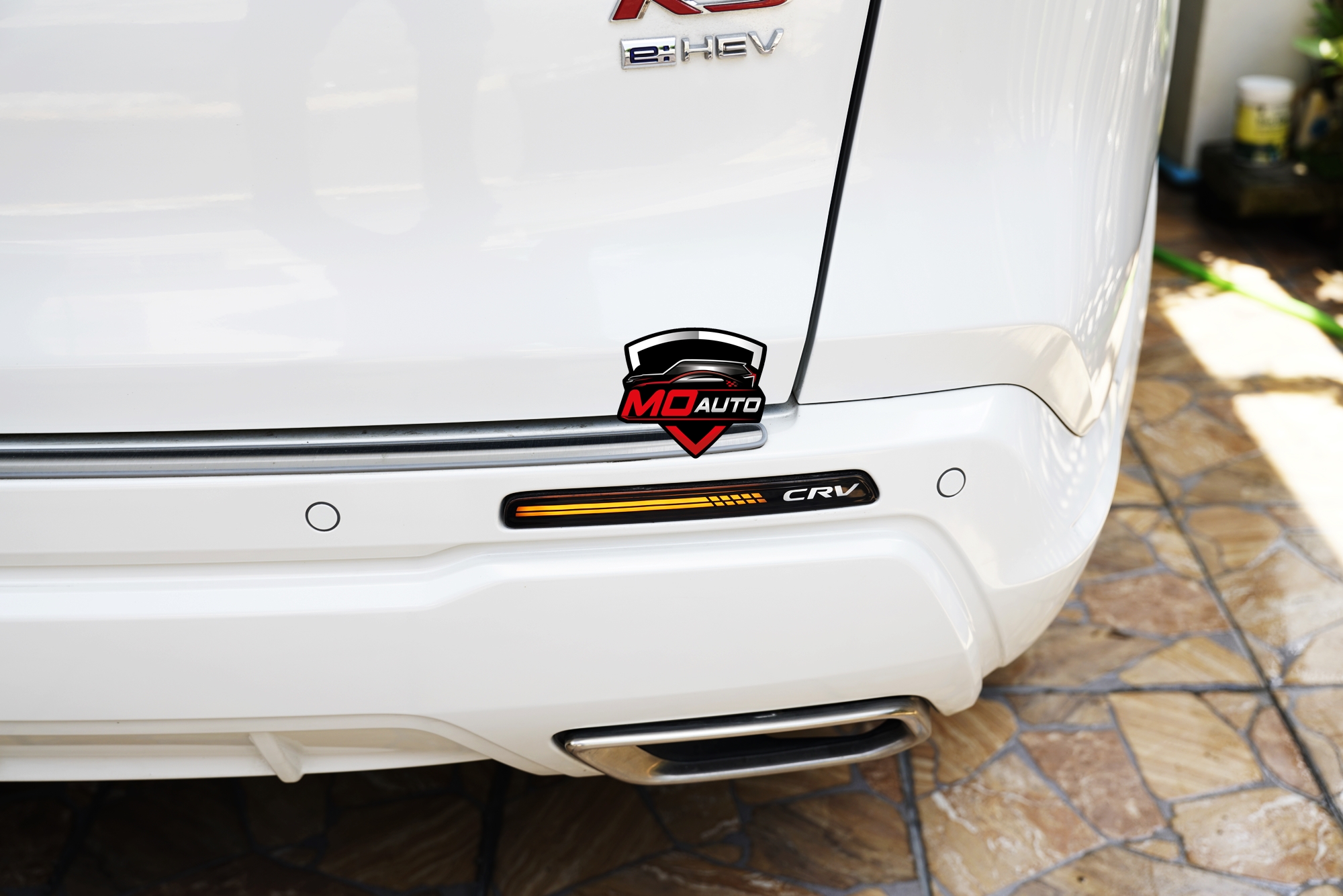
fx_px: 1530
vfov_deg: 32.6
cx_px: 672
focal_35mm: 41
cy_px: 448
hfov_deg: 47.4
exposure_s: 1/100
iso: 100
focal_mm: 41
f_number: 5
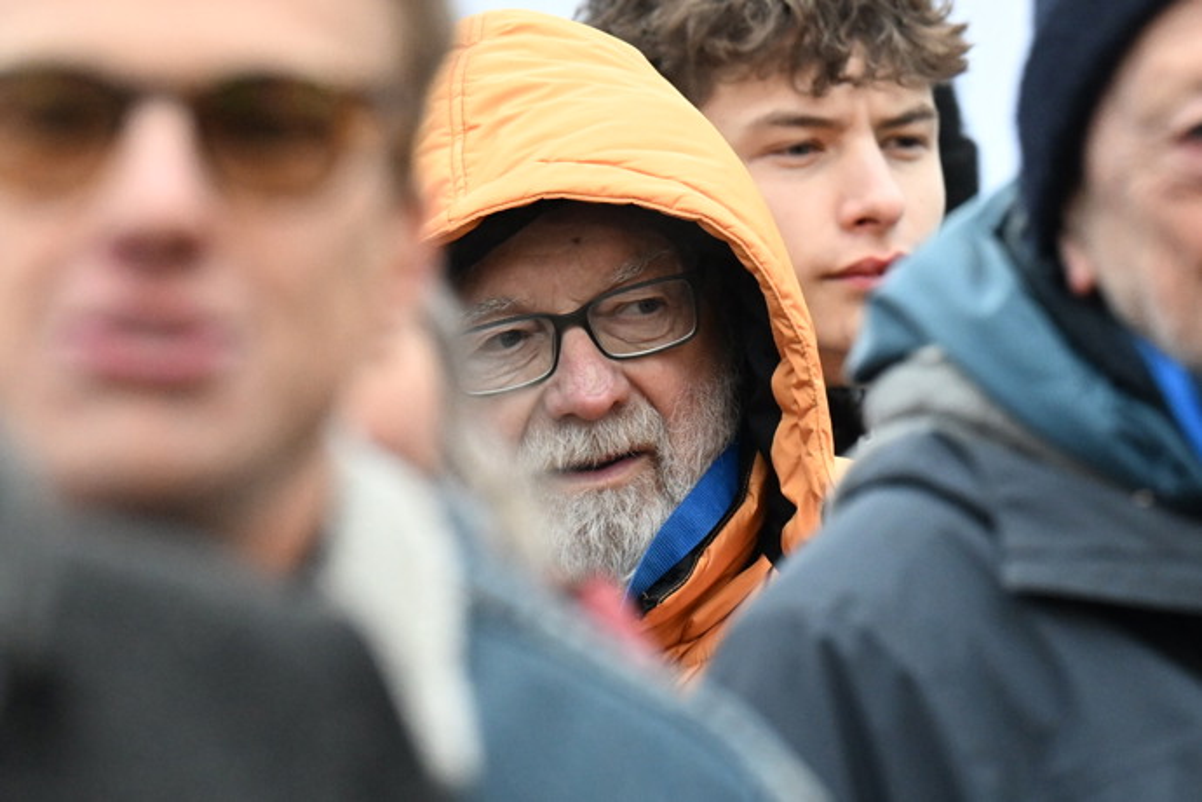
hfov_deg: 6.9
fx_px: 10016
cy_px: 401
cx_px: 601
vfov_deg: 4.6
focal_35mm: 300
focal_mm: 200
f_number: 4.5
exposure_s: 1/320
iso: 2500
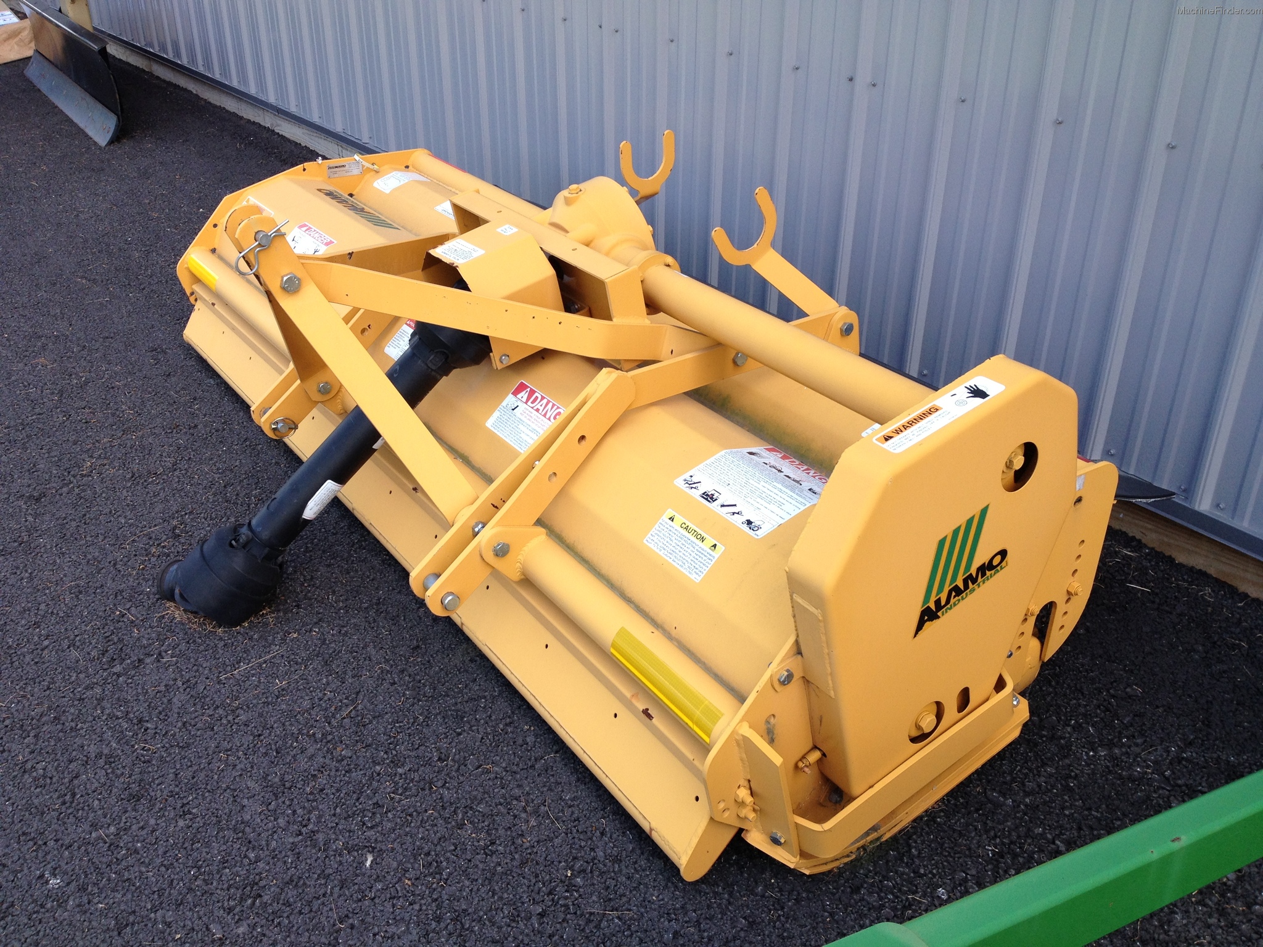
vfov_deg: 40.7
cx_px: 632
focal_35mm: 35
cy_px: 474
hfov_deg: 52.6
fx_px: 1277
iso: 50
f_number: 2.4
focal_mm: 4.28
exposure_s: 1/394
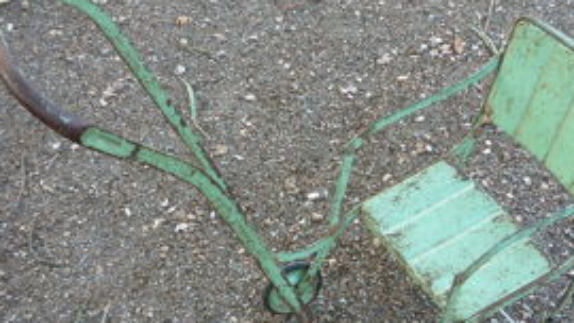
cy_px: 210
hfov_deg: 35.8
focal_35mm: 58
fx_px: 883
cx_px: 361
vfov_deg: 20.7
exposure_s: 1/30
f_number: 3.3
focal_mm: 5.2
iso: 100
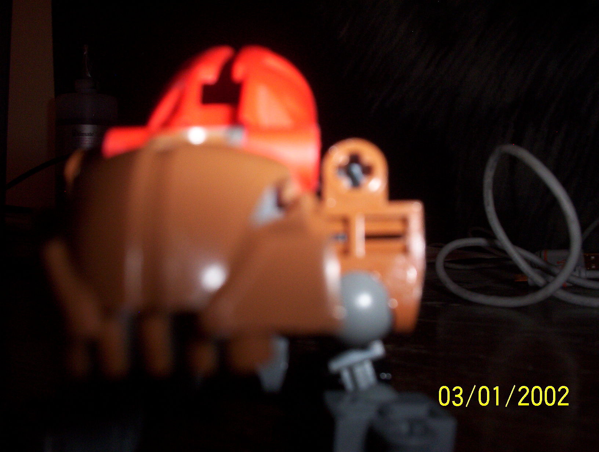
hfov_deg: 47.8
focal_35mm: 39
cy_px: 226
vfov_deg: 37.0
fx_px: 676
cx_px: 300
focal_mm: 6
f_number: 4.5
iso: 140
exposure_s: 1/30
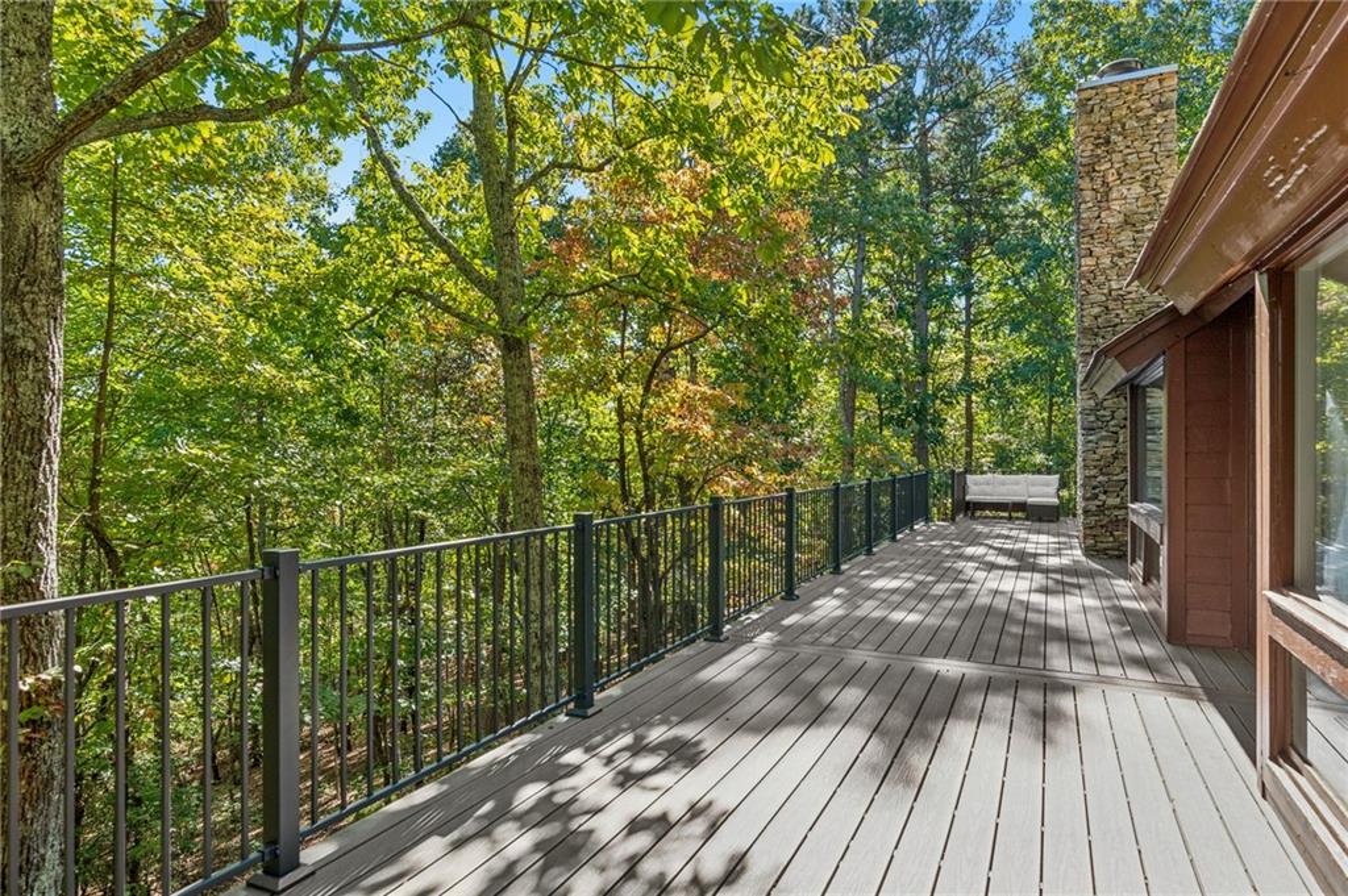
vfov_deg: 59.4
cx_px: 674
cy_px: 448
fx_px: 786
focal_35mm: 21
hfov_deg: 81.2
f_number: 8
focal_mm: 14
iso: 100
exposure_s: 1/50
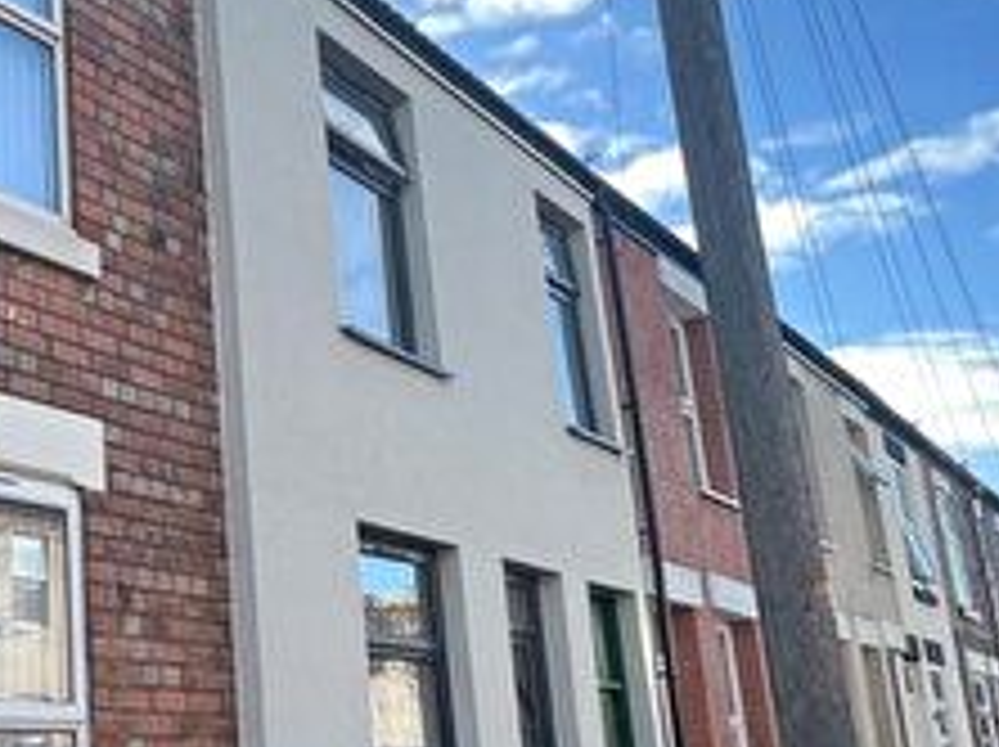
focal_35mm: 41
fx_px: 1182
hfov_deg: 36.2
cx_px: -184
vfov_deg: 35.0
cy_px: 430
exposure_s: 1/352
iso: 32
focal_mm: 1.57
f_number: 1.8
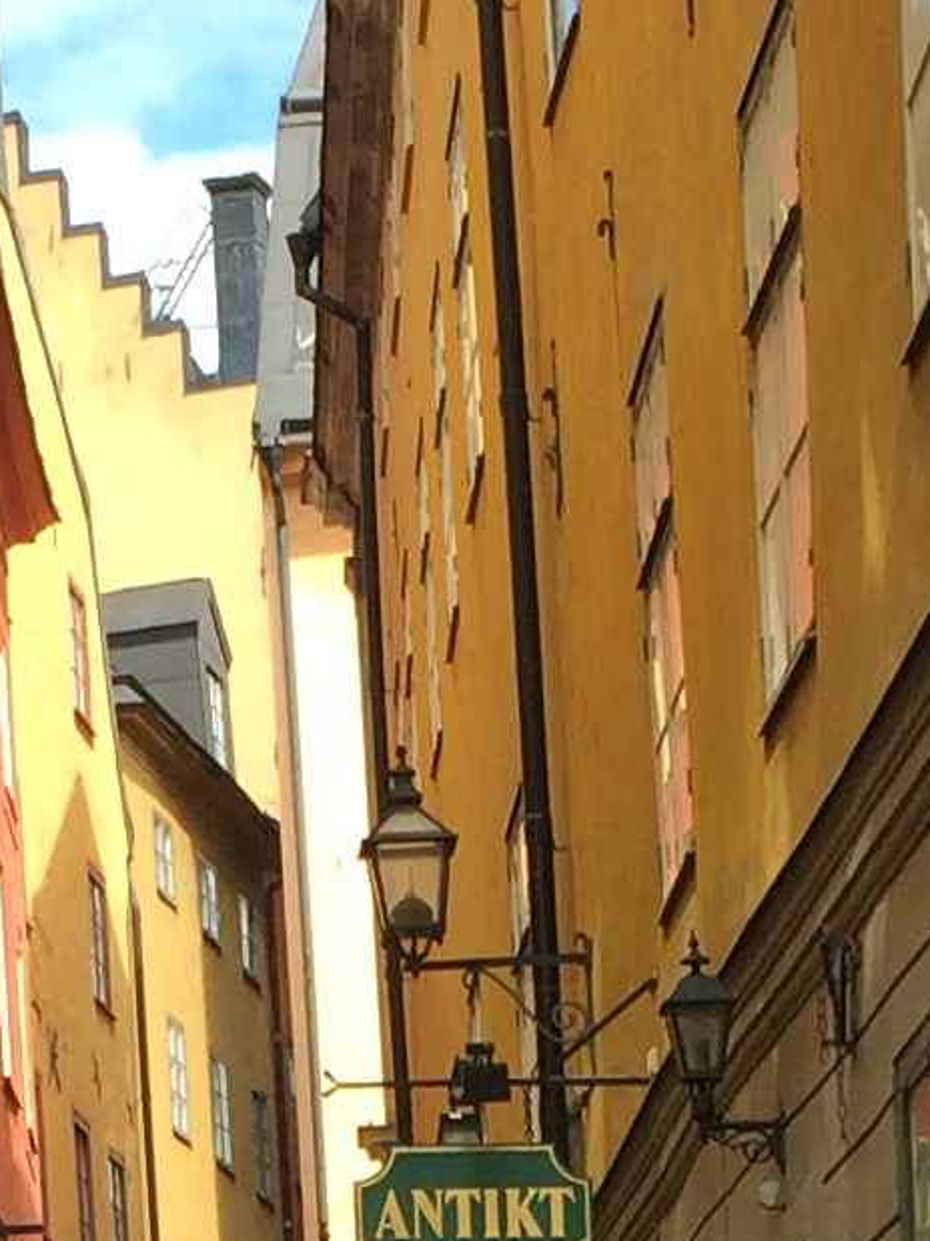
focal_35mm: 153
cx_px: 218
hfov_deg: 9.7
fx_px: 5483
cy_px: 1684
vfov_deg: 12.5
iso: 32
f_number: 2.2
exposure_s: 1/608
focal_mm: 4.15
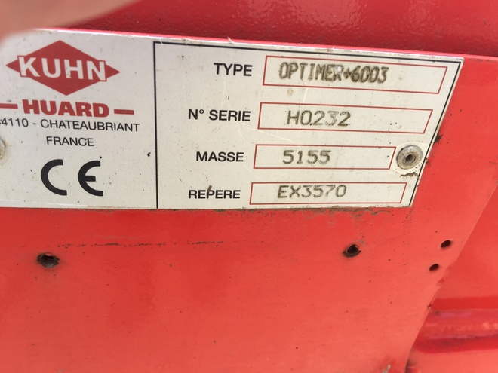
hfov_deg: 61.7
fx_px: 417
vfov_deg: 48.2
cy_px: 186
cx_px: 249
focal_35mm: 29
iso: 25
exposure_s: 1/262
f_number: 2.2
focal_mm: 4.15
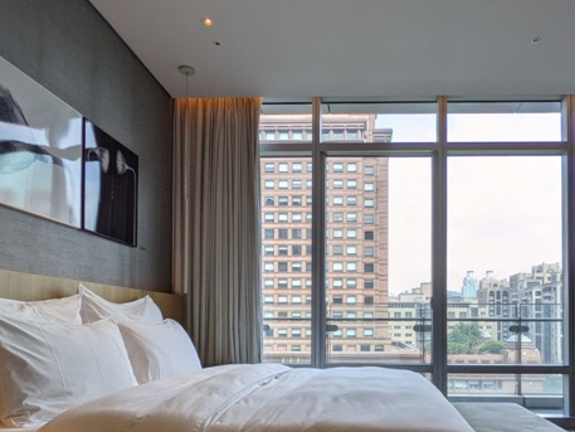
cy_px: 307
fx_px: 465
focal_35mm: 28
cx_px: 356
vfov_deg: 48.4
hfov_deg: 62.6
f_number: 2.2
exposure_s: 1/120
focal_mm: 2.22
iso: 31
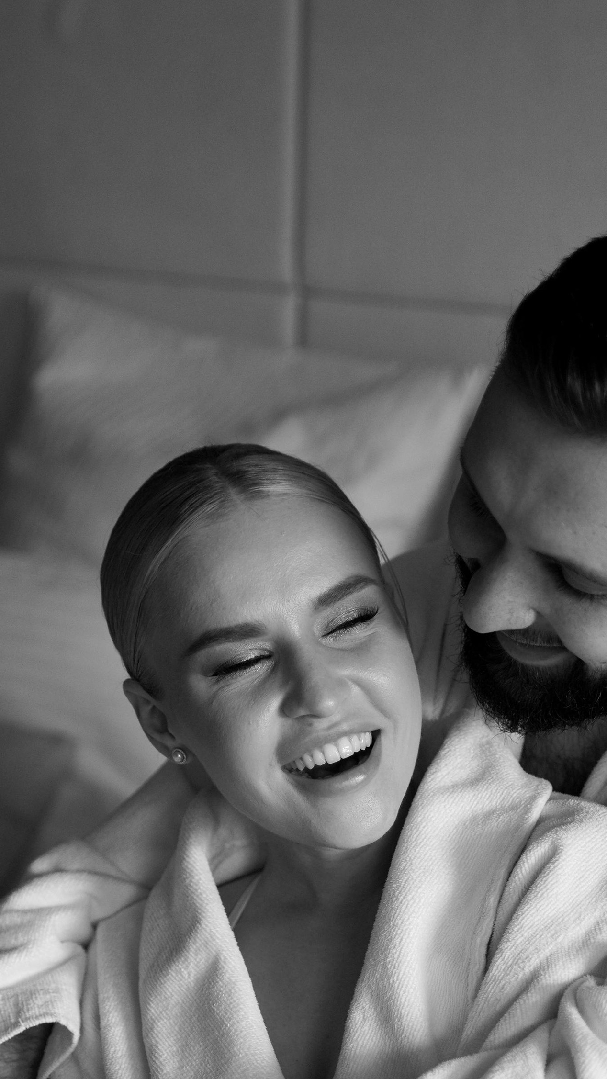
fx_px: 2604
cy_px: 877
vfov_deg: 23.1
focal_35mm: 91
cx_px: 377
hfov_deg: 13.3
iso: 1000
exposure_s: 1/500
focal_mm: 51
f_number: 2.8
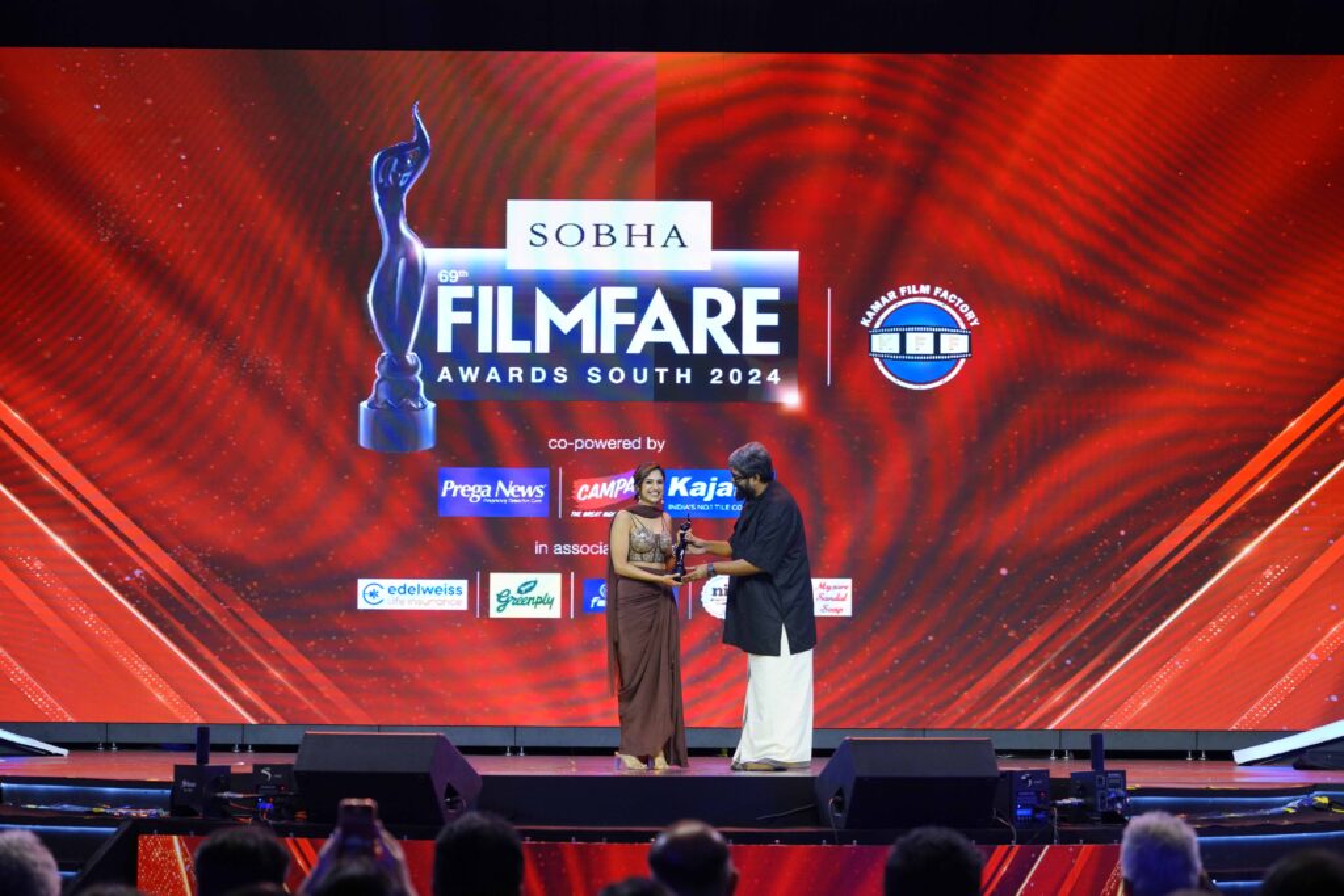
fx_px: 3920
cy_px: 448
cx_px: 672
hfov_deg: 19.5
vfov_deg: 13.0
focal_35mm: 105
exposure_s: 1/200
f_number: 5
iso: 1600
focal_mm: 105
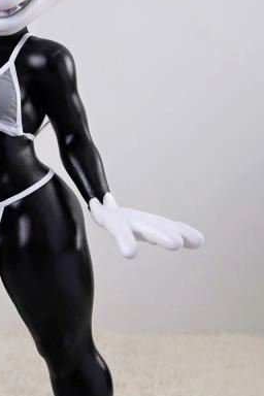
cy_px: 125
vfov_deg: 22.8
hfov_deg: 15.1
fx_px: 979
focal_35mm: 89
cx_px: 4
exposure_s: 1/100
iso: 80
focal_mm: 38
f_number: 4.5
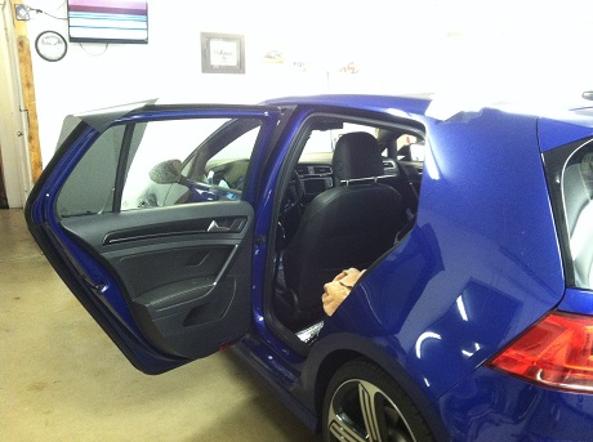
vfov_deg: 40.6
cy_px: 221
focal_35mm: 35
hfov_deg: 52.7
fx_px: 598
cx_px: 296
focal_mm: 3.85
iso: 320
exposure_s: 1/15
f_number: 2.8
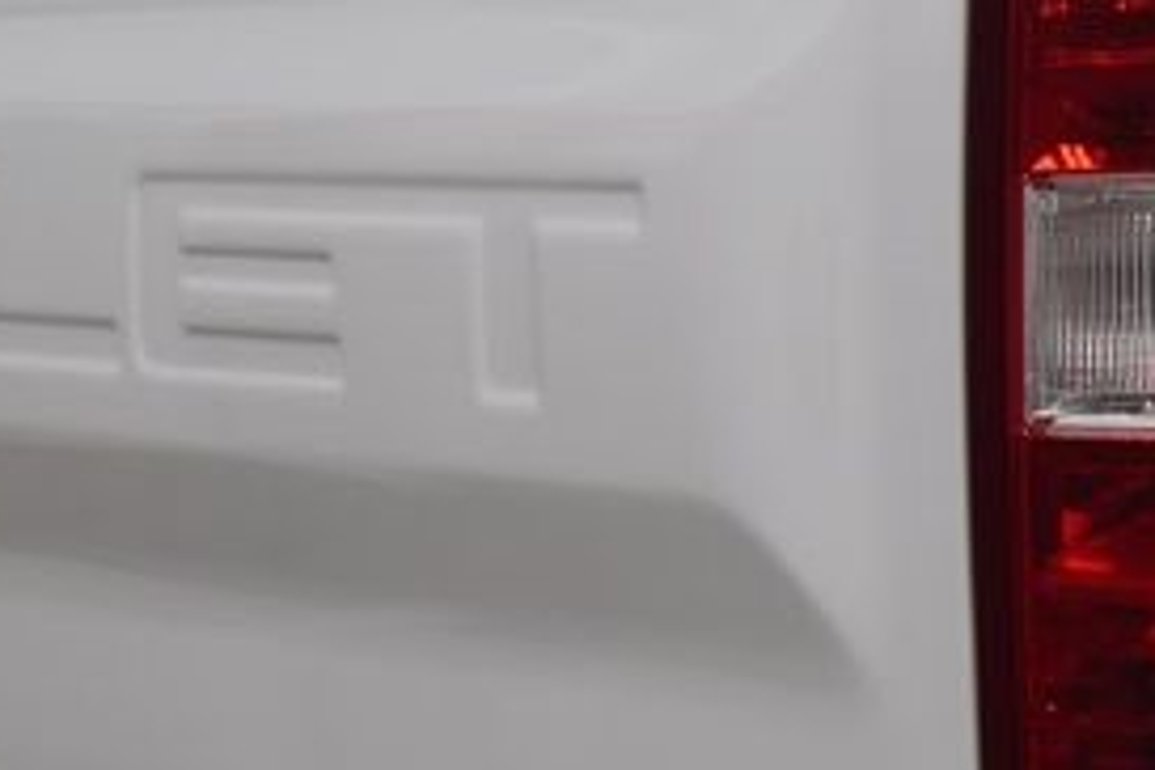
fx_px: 4973
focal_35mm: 155
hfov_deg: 13.0
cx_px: 1227
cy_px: 497
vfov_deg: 8.9
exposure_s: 1/20
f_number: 6.3
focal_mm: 44
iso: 400
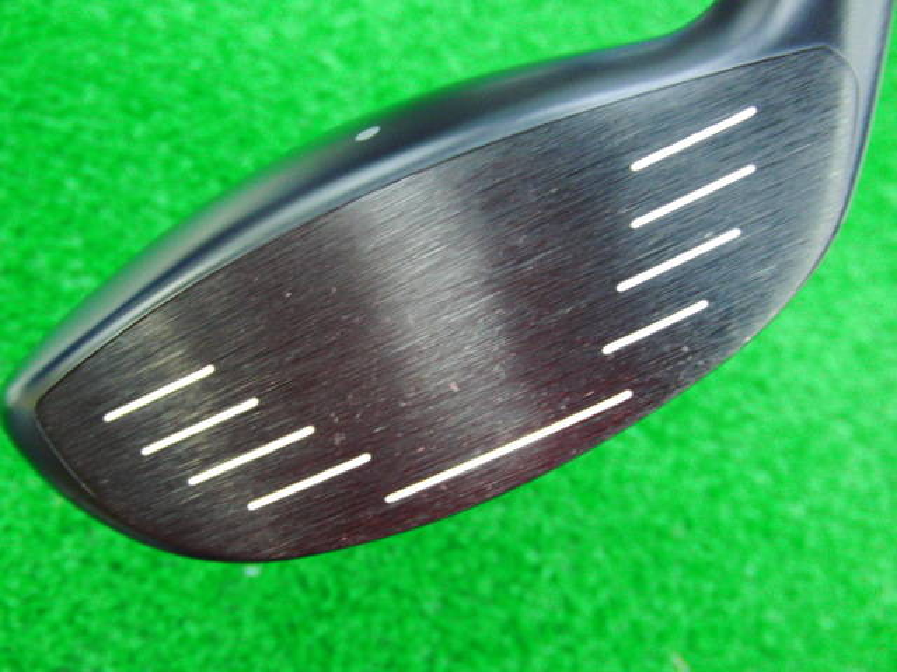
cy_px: 336
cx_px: 448
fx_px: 959
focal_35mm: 37
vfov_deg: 38.7
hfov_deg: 50.1
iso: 400
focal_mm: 6.42
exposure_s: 1/13
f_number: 3.6
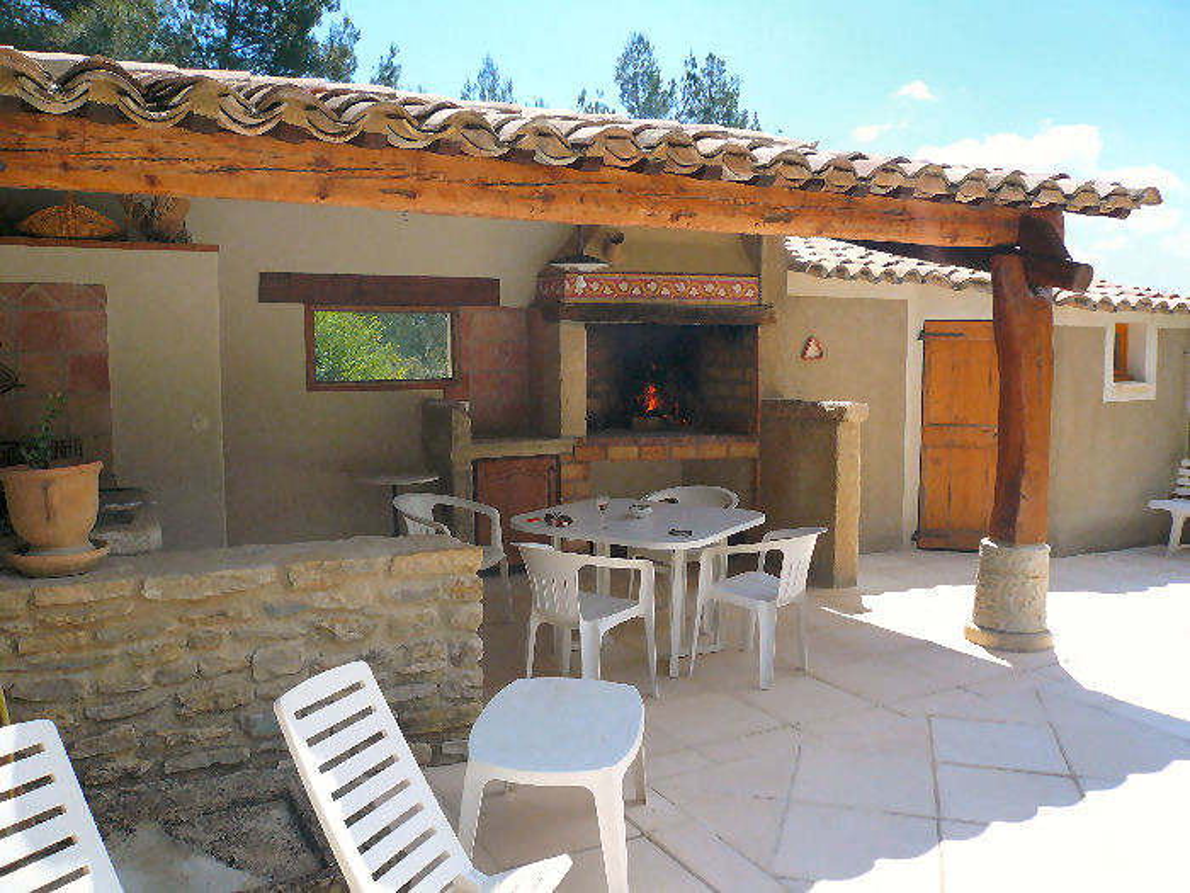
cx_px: 595
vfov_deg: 49.7
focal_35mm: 28
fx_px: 963
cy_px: 446
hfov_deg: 63.4
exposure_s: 1/1000
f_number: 2.8
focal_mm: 4.6
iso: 100
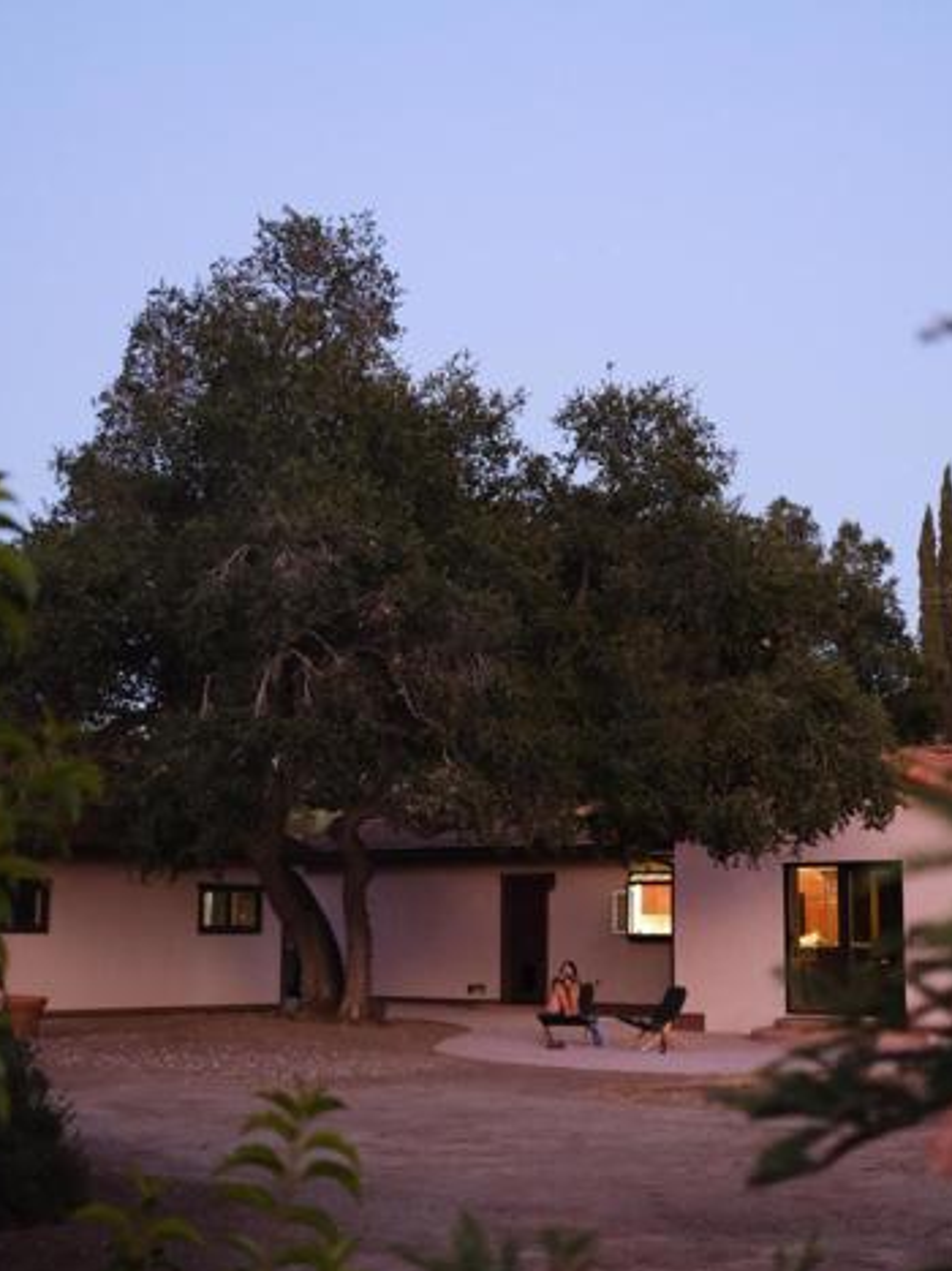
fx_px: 1981
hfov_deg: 27.0
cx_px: 548
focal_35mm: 54
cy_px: 544
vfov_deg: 35.5
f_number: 2.8
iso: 3200
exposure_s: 1/30
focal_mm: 27
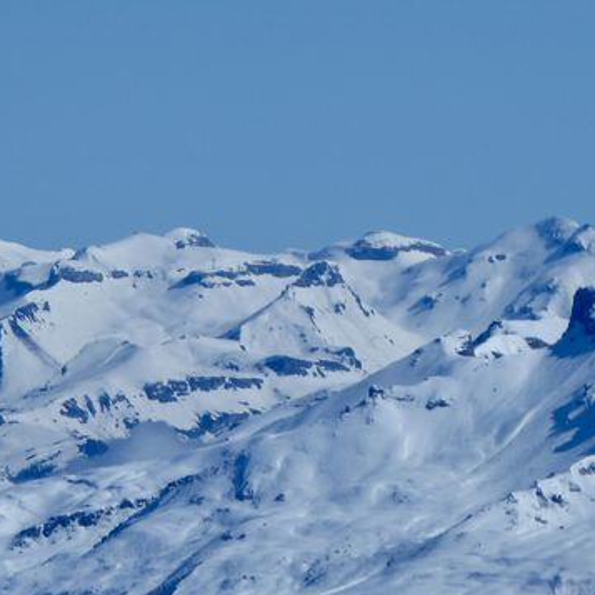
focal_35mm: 617
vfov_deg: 2.8
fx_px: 11999
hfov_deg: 2.8
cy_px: 239
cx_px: -147
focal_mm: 44.8
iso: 80
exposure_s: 1/1600
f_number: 5.6
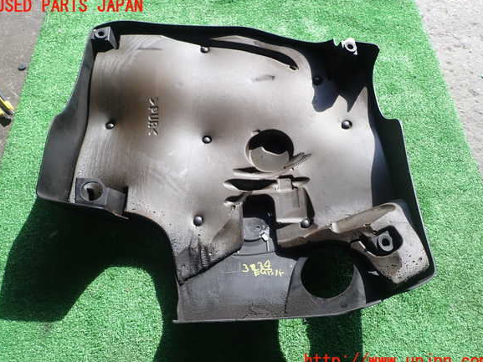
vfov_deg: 53.1
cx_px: 242
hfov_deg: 67.3
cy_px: 184
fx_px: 363
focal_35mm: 26
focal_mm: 4.5
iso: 100
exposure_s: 1/500
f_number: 2.8
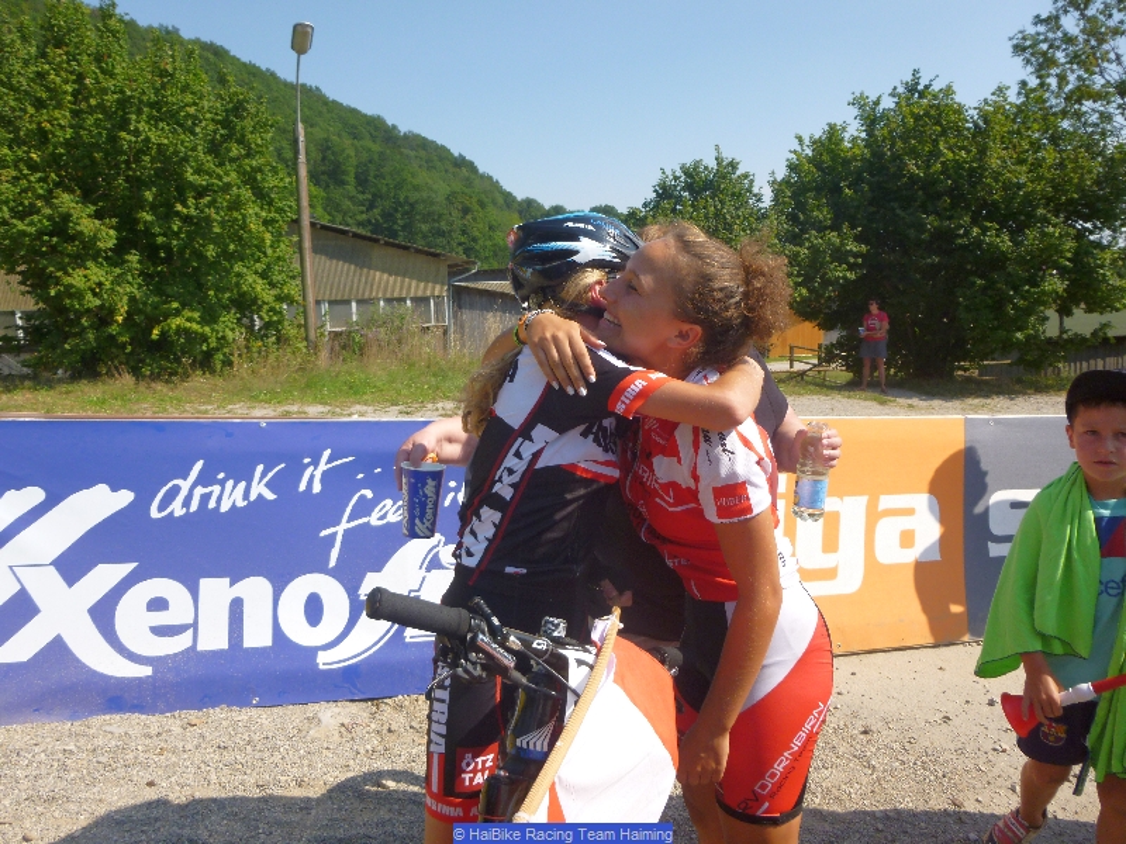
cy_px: 422
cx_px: 563
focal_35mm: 25
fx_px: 813
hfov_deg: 69.4
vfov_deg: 54.9
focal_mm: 4.5
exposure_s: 1/800
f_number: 3.1
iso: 100
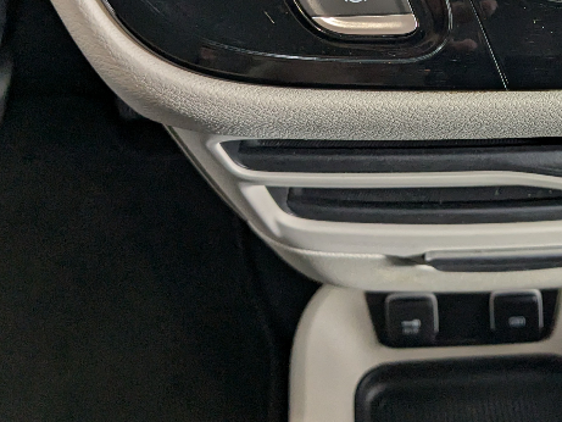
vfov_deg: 23.2
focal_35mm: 60
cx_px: 522
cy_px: -17
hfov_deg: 30.5
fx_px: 974
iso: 380
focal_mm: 4.38
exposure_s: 1/120
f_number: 1.73
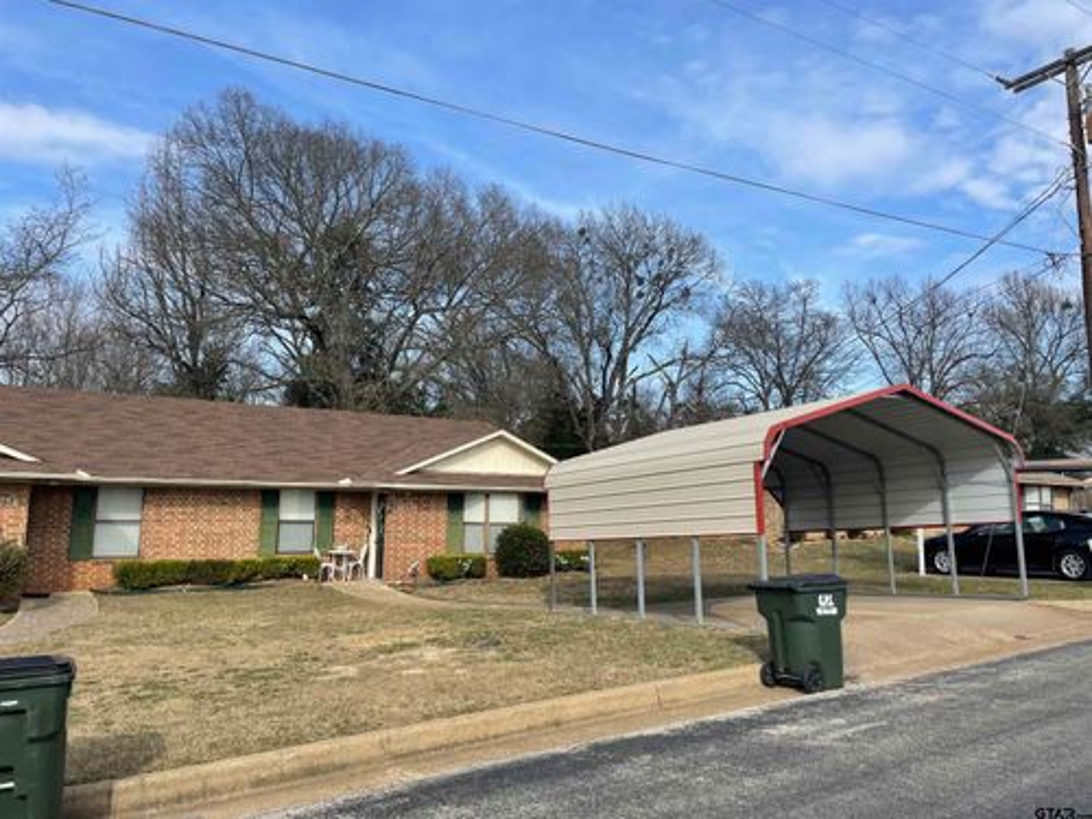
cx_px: 546
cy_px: 410
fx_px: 820
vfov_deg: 53.1
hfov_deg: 67.3
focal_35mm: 26
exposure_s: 1/2681
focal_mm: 4.2
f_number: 1.6
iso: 32
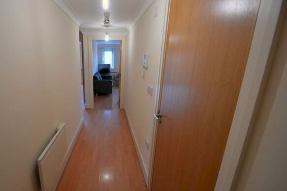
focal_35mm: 18
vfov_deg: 67.4
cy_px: 96
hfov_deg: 89.0
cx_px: 117
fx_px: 144
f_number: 4
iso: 640
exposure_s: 1/60
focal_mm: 10
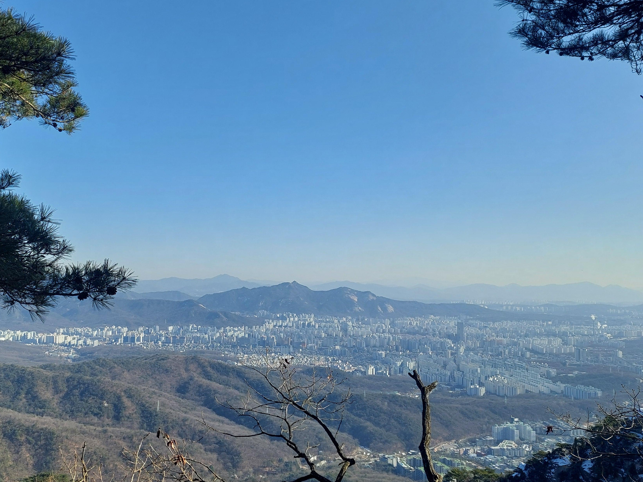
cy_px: 258
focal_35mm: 35
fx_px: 650
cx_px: 267
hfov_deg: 52.4
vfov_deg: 40.7
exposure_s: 1/1514
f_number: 1.8
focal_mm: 5.23
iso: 40
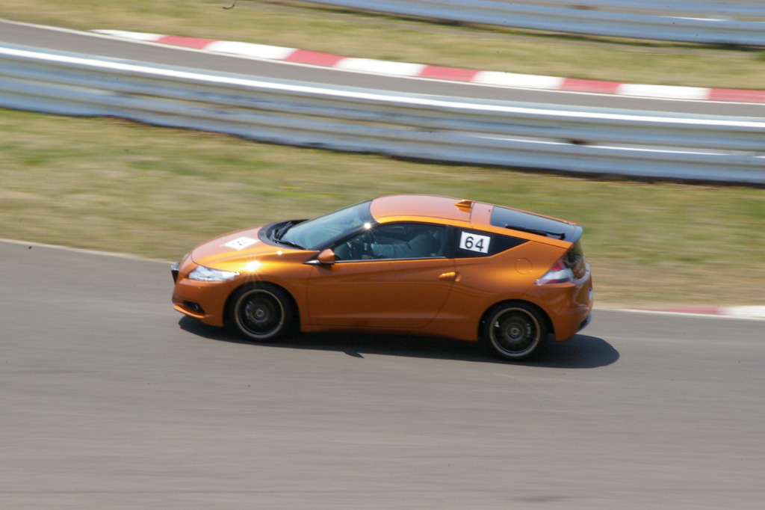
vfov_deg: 6.4
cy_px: 255
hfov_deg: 9.6
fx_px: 4556
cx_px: 382
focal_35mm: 214
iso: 800
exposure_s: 1/90
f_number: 38
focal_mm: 143
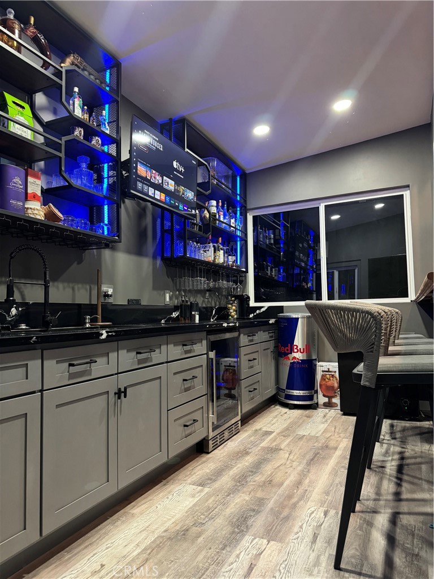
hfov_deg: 56.8
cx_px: 217
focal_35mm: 24
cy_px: 290
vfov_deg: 71.6
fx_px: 401
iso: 500
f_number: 1.78
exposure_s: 1/60
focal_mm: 6.76
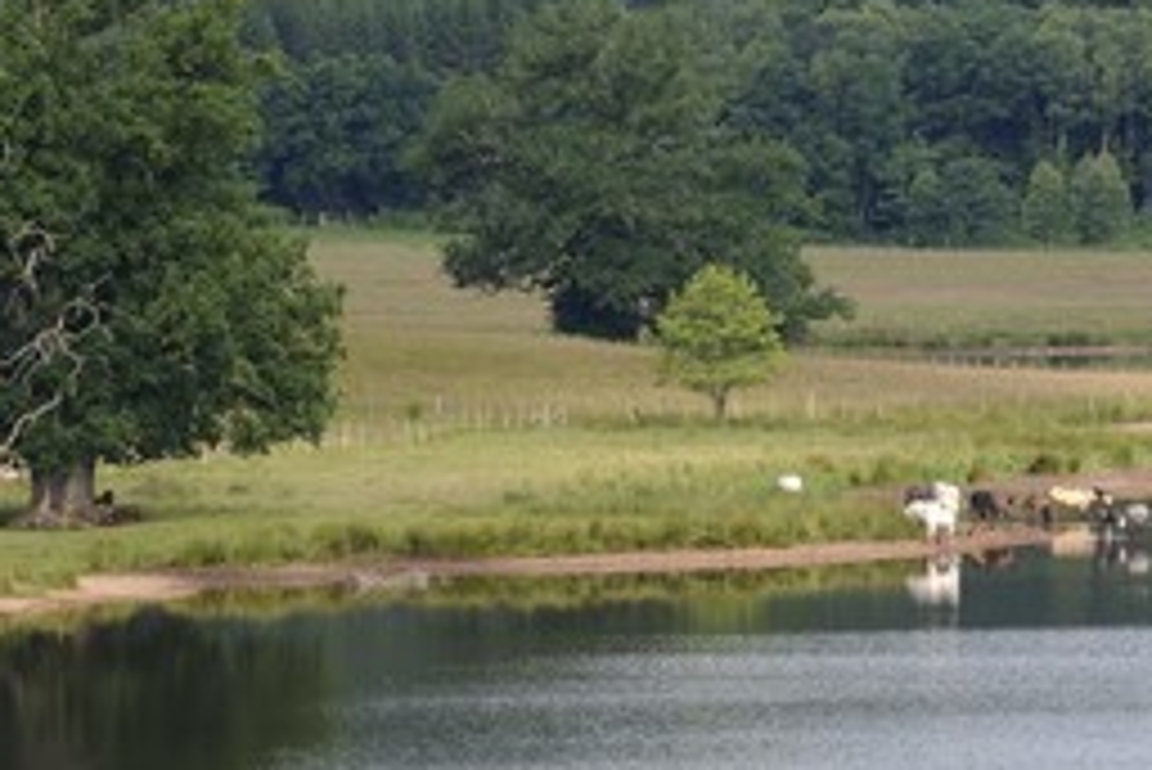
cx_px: 544
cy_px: 293
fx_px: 10501
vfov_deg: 4.2
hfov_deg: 6.3
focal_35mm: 328
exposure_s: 1/320
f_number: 5.6
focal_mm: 200
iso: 200
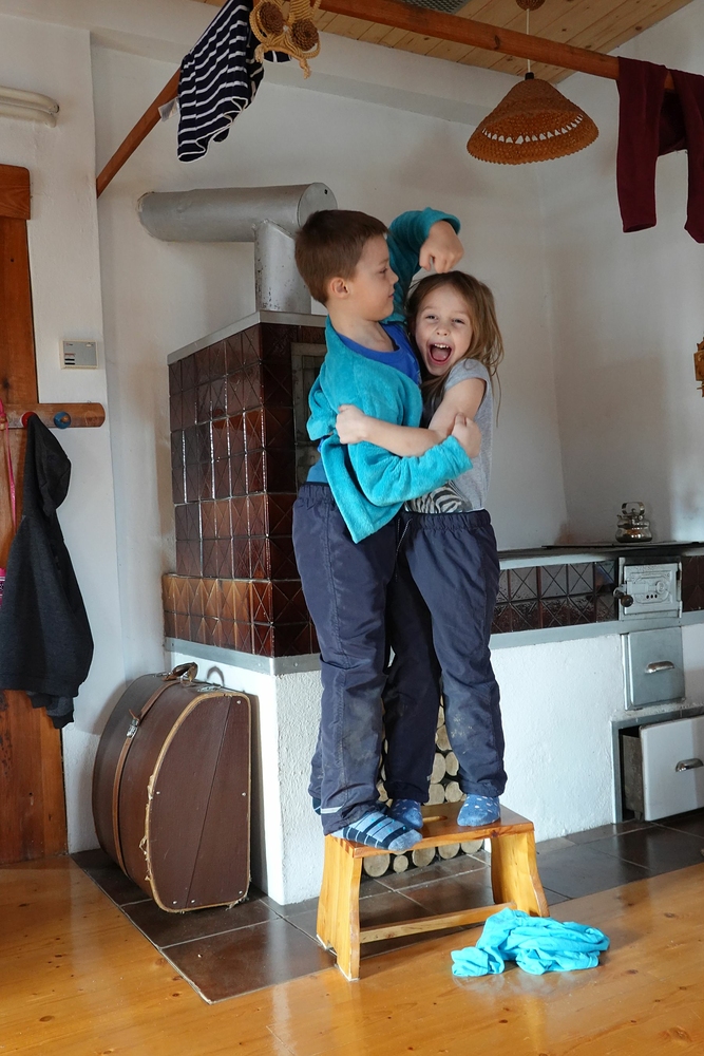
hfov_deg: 38.9
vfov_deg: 55.8
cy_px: 528
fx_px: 997
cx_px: 352
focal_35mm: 34
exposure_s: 1/40
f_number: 3.5
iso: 1250
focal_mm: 12.51
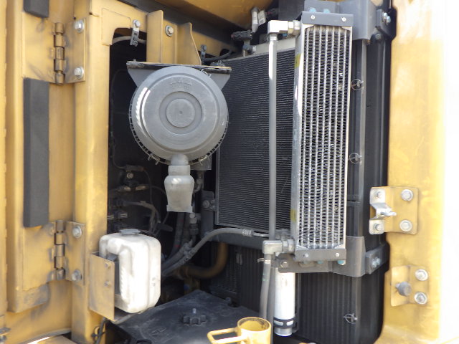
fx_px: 371
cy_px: 172
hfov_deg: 63.4
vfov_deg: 49.7
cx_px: 230
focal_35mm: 28
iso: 125
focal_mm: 5
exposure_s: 1/60
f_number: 3.5
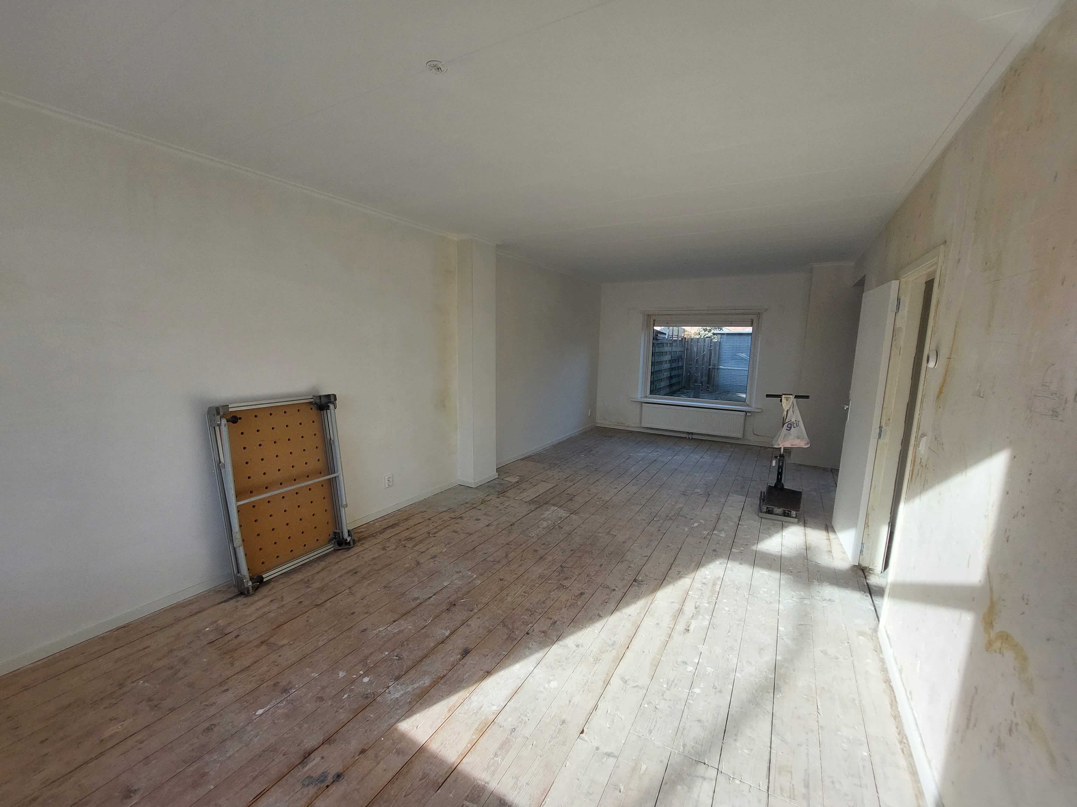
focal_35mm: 13
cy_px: 404
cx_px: 538
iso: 50
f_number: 2.2
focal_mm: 1.7
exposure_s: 1/342
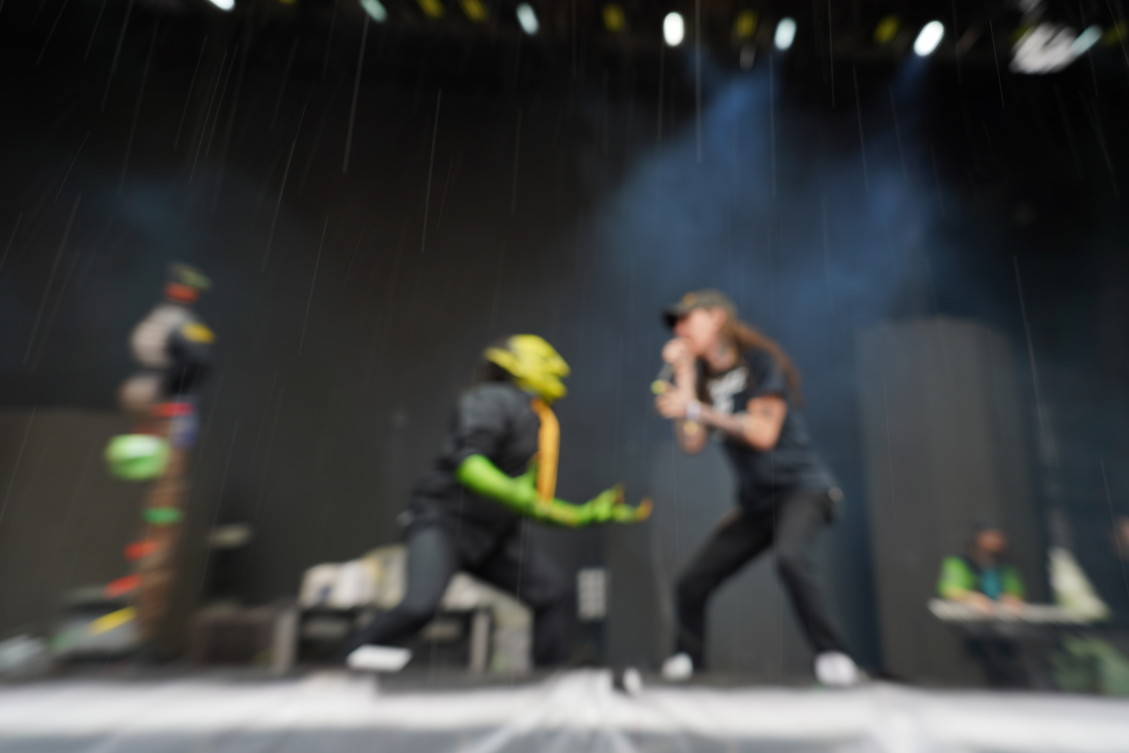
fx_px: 1129
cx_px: 564
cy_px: 376
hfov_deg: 53.1
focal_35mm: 36
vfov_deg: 36.9
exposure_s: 1/60
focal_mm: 36
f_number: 5.6
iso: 100
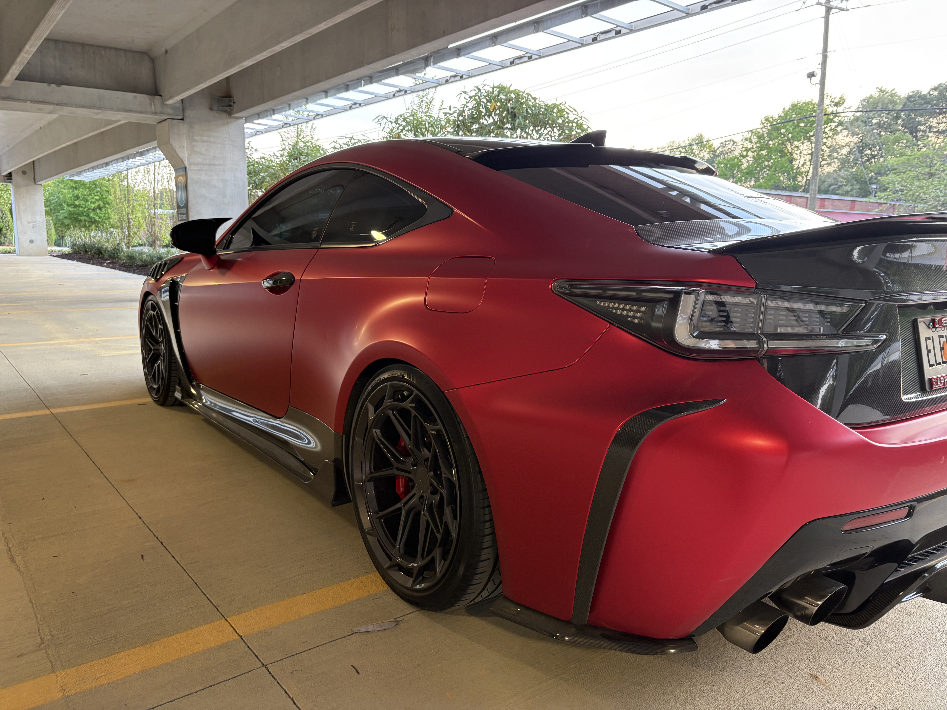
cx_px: 474
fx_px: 711
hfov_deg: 67.3
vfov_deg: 53.1
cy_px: 355
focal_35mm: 26
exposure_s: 1/64
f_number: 1.6
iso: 125
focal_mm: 5.96
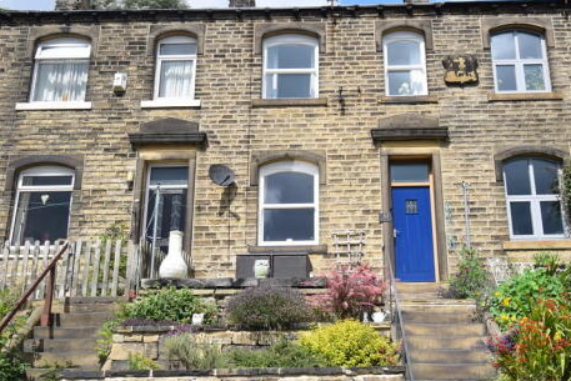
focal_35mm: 43
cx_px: 344
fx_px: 682
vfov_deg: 31.2
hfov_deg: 45.2
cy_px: 182
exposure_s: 1/320
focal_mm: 20
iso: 200
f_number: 9
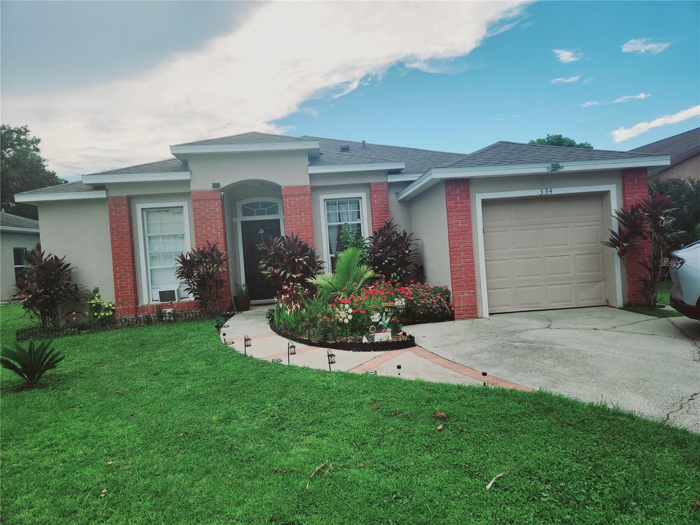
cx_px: 350
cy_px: 262
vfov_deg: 58.9
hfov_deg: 73.9
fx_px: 465
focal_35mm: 23
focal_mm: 5.4
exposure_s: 1/1402
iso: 20
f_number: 1.8
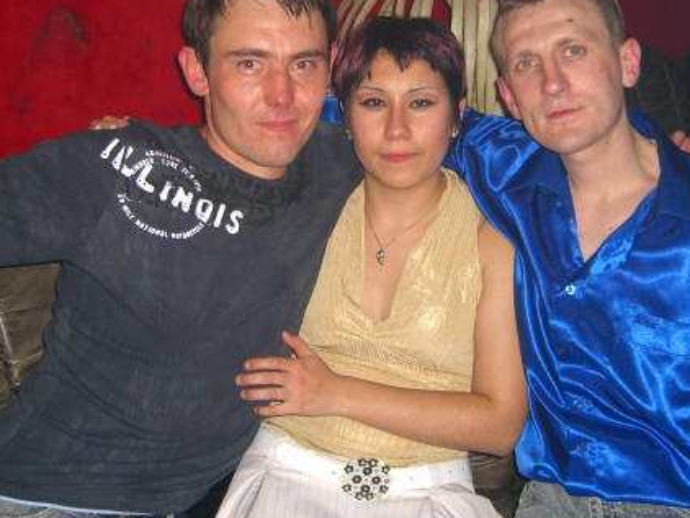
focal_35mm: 54
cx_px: 356
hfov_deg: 35.5
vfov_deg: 27.0
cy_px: 198
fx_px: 1077
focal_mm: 7.9
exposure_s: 1/60
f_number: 2.8
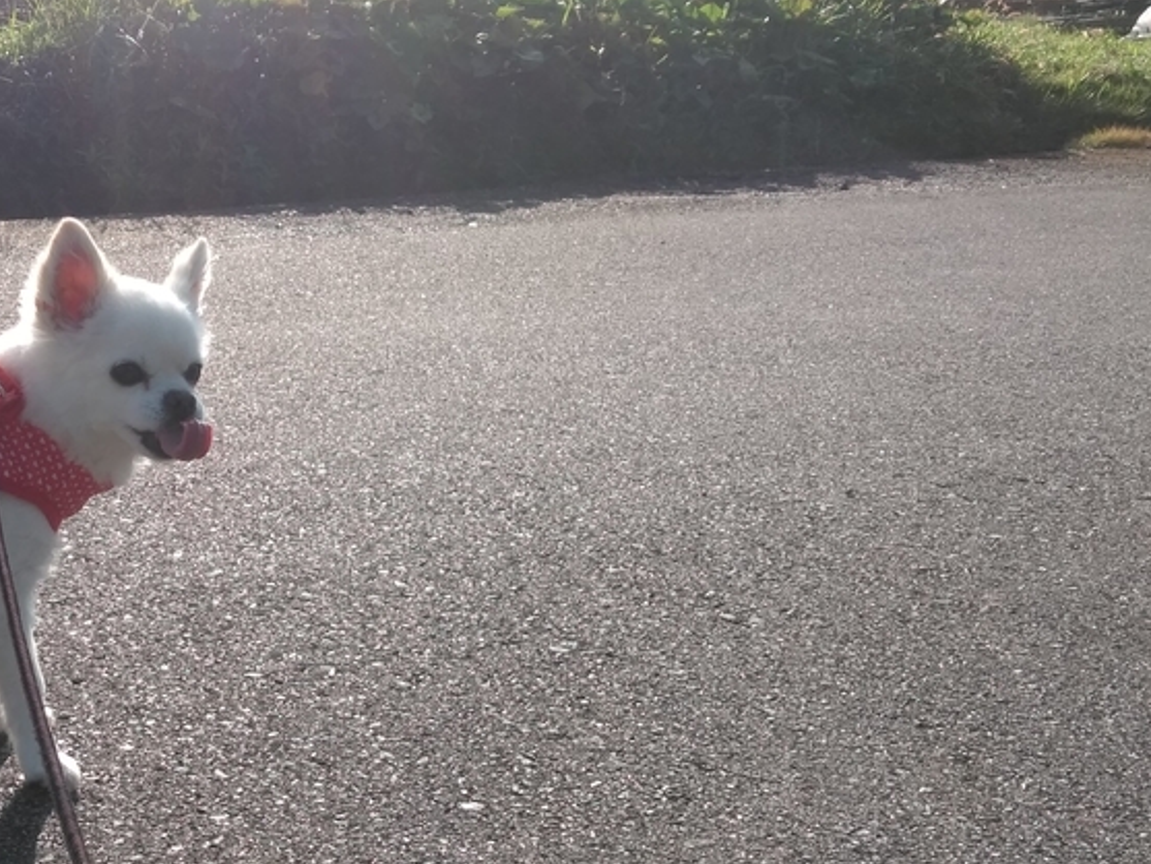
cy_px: 492
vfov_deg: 26.1
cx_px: 200
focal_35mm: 56
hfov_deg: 33.2
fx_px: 1862
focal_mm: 3.46
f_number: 2.2
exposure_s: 1/705
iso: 38
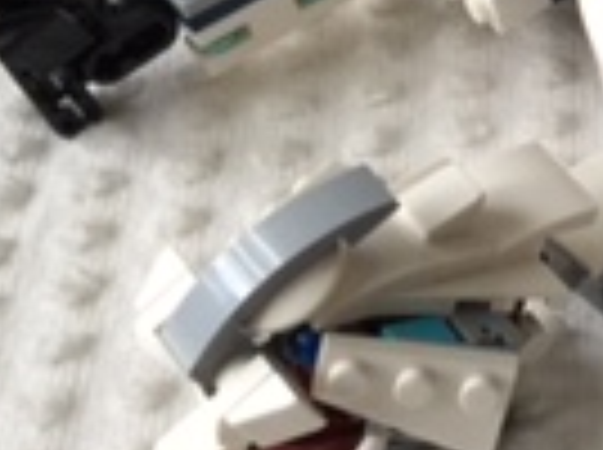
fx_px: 2417
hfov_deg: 12.6
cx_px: 1166
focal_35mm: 139
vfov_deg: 10.5
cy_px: -68
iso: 32
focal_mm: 4.15
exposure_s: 1/30
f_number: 2.2
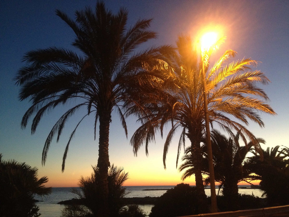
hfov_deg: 52.6
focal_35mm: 35
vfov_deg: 40.7
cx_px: 144
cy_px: 108
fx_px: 292
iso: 250
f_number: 2.4
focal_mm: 4.28
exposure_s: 1/20
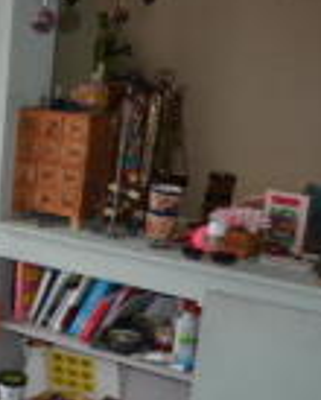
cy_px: 422
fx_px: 1043
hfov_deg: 15.0
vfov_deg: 20.8
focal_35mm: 88
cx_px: -271
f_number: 4
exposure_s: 1/60
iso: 400
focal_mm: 18
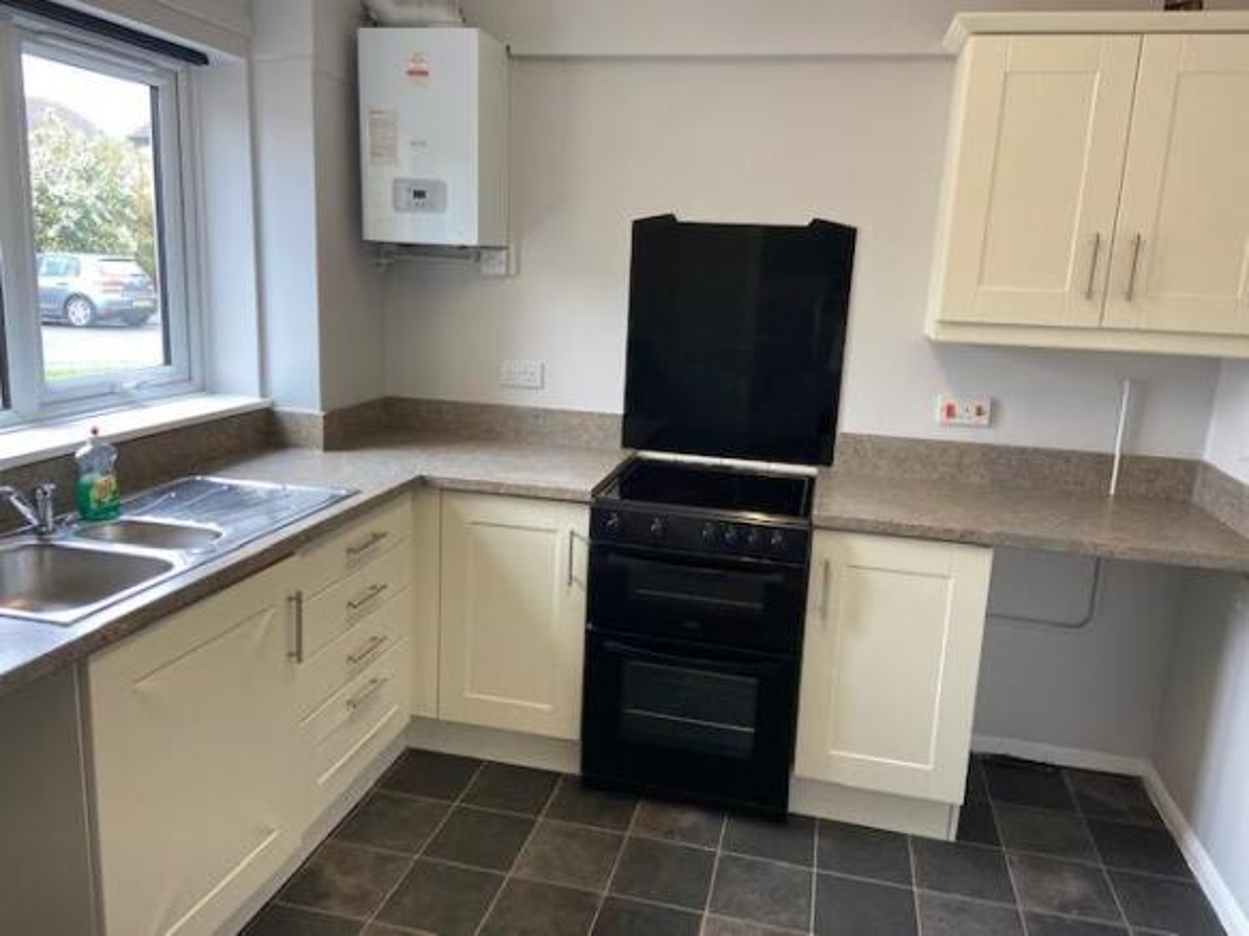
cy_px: 468
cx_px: 624
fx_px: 938
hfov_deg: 67.3
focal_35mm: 26
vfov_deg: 53.0
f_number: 1.8
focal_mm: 4.25
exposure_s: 1/100
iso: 100
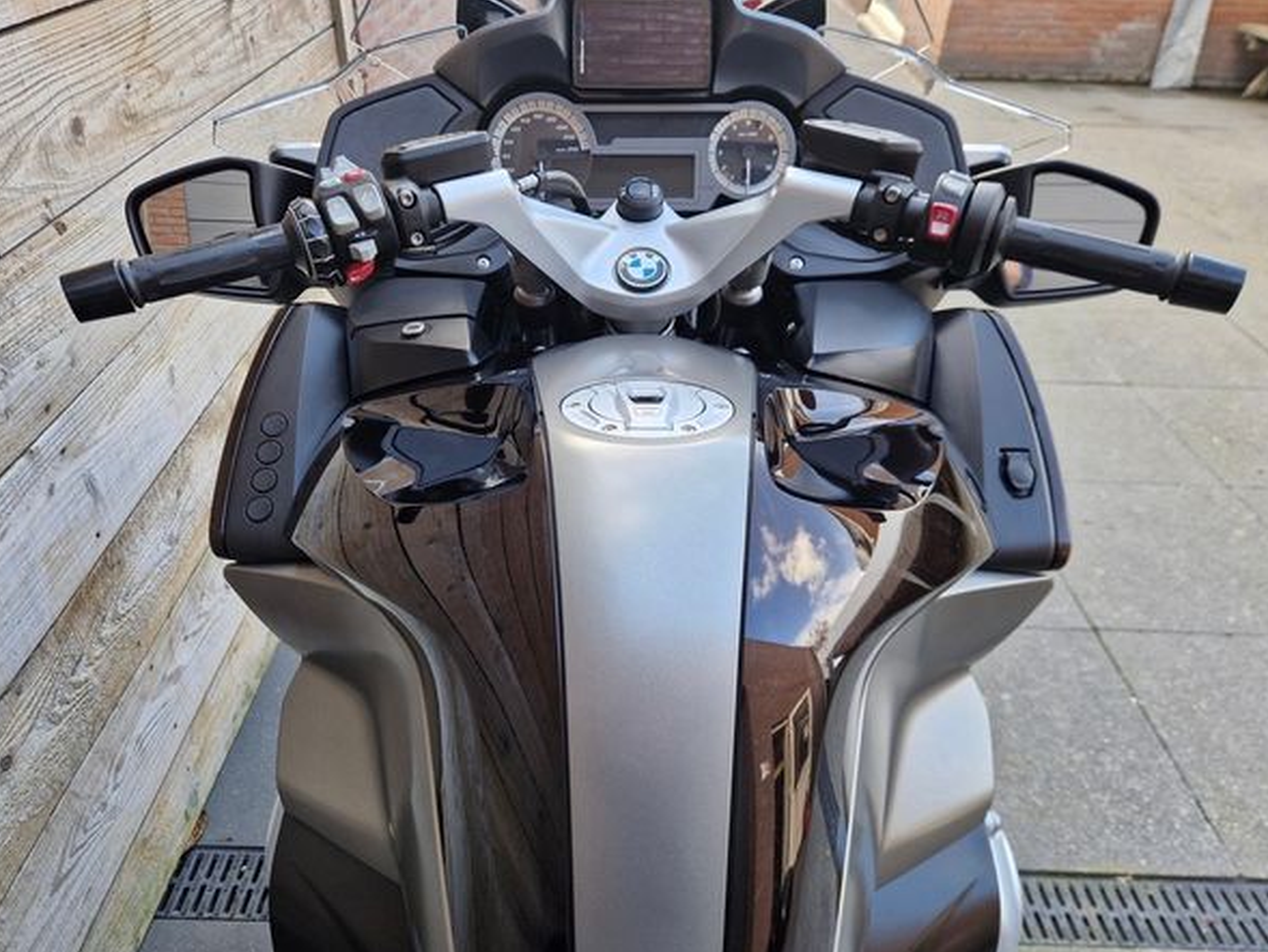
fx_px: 916
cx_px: 605
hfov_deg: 69.3
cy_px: 513
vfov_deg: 54.8
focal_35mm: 25
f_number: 1.8
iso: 100
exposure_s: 1/180
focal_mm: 5.4
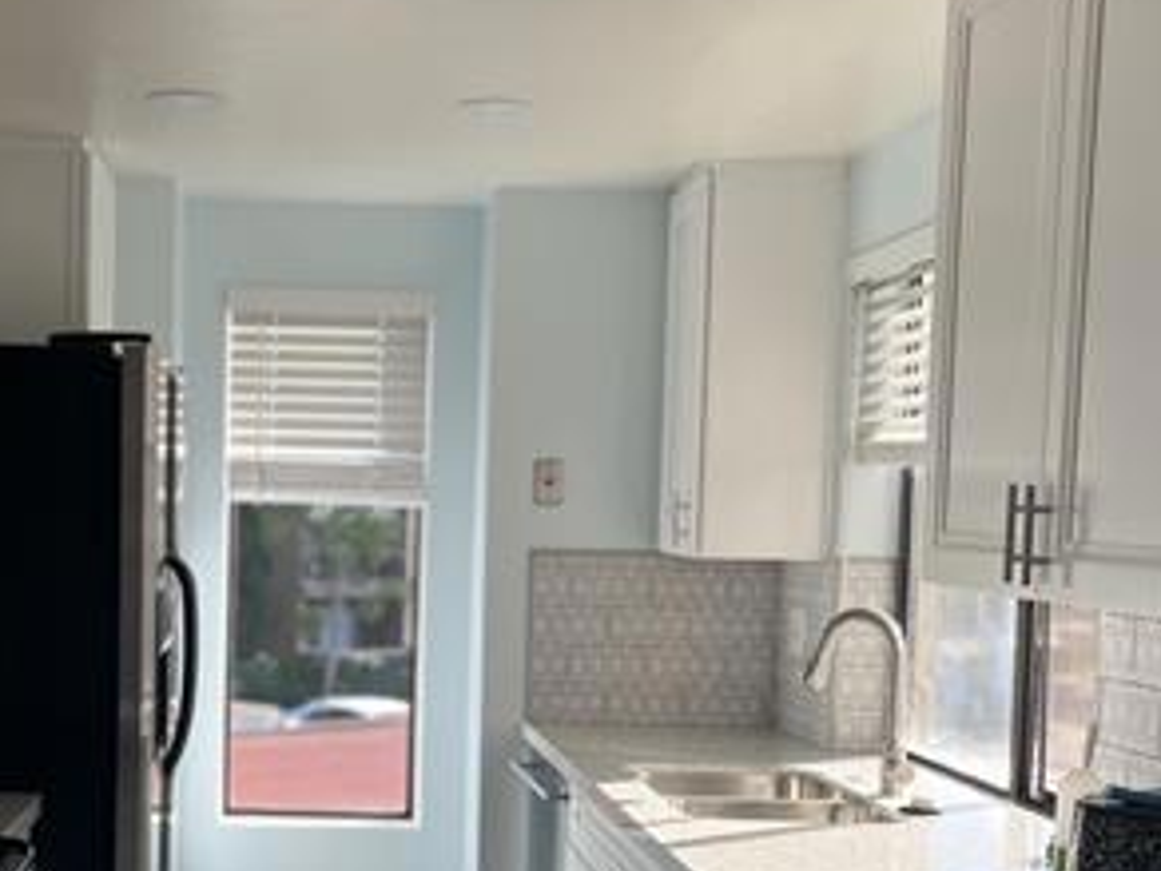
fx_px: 1912
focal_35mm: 57
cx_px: 278
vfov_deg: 25.4
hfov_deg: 33.1
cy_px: 640
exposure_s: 1/513
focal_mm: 5.1
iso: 50
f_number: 1.6
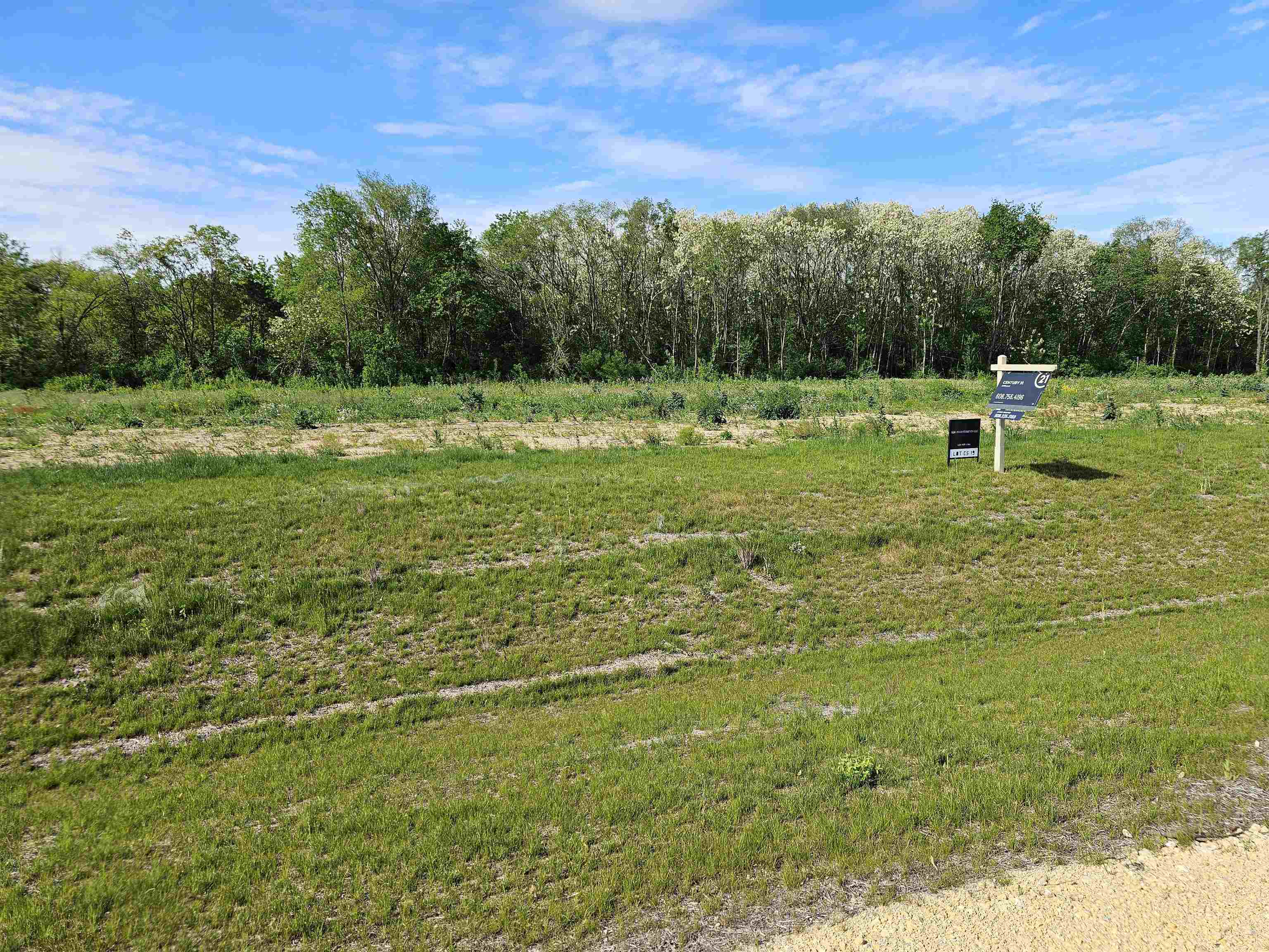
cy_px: 476
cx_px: 634
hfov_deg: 73.9
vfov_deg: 58.9
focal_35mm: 23
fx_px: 843
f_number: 1.7
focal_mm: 6.3
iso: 10
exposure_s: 1/490
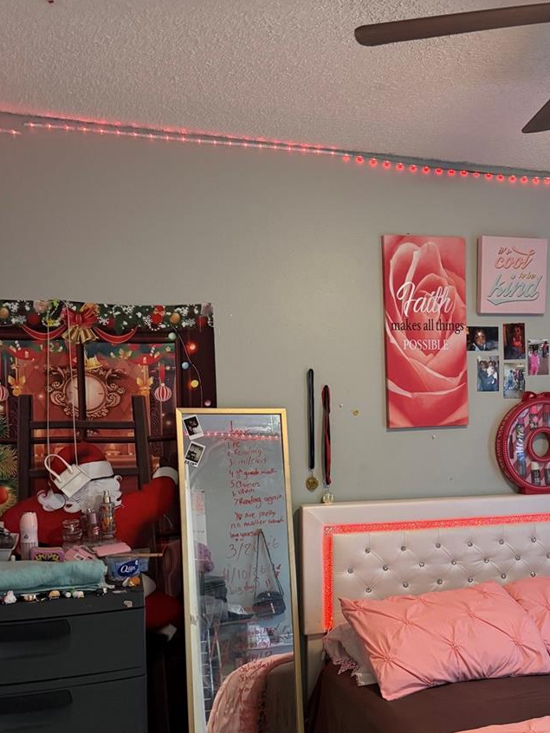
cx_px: 372
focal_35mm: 34
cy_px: 474
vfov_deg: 53.1
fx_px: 720
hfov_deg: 41.2
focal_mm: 6.76
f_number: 1.78
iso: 640
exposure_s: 1/60
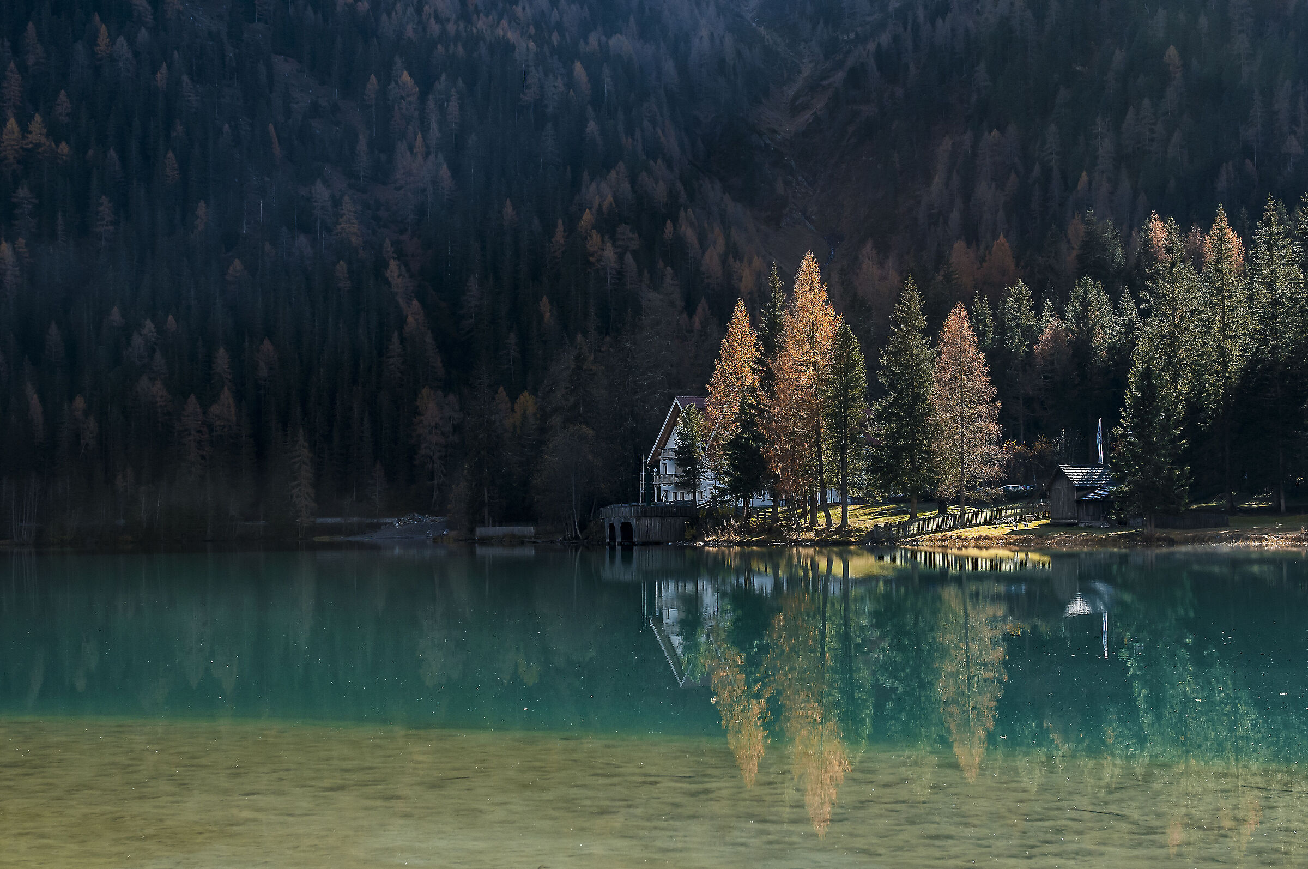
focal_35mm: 57
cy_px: 434
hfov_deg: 35.1
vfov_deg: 23.7
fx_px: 2068
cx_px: 654
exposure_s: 1/640
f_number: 5.6
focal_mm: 38
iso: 400
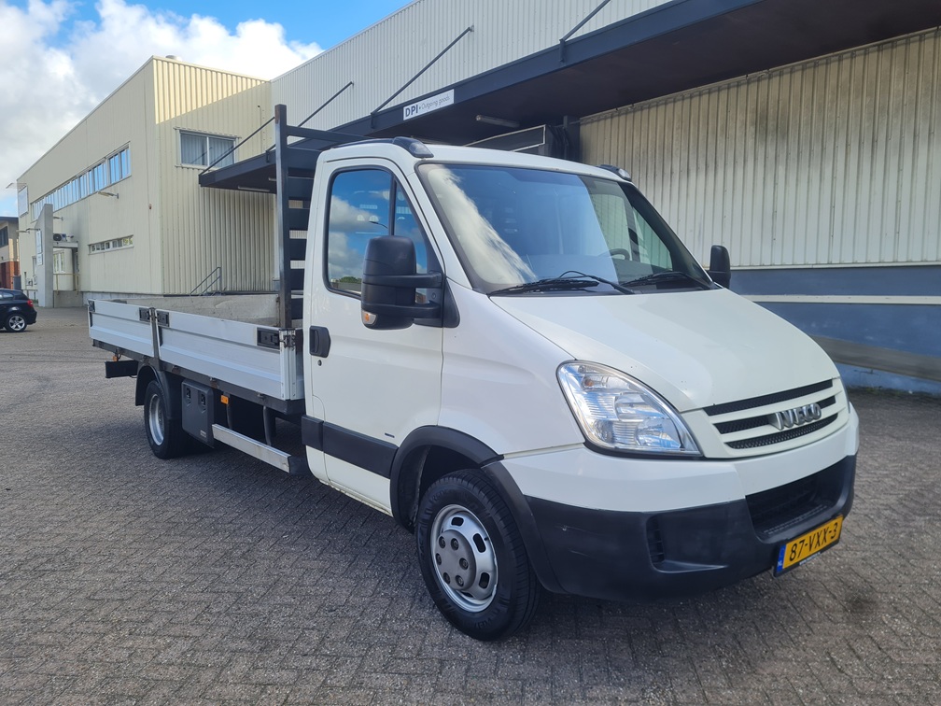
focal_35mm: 26
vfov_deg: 53.1
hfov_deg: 67.3
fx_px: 707
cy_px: 353
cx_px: 470
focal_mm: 5.4
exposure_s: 1/896
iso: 50
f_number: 1.8
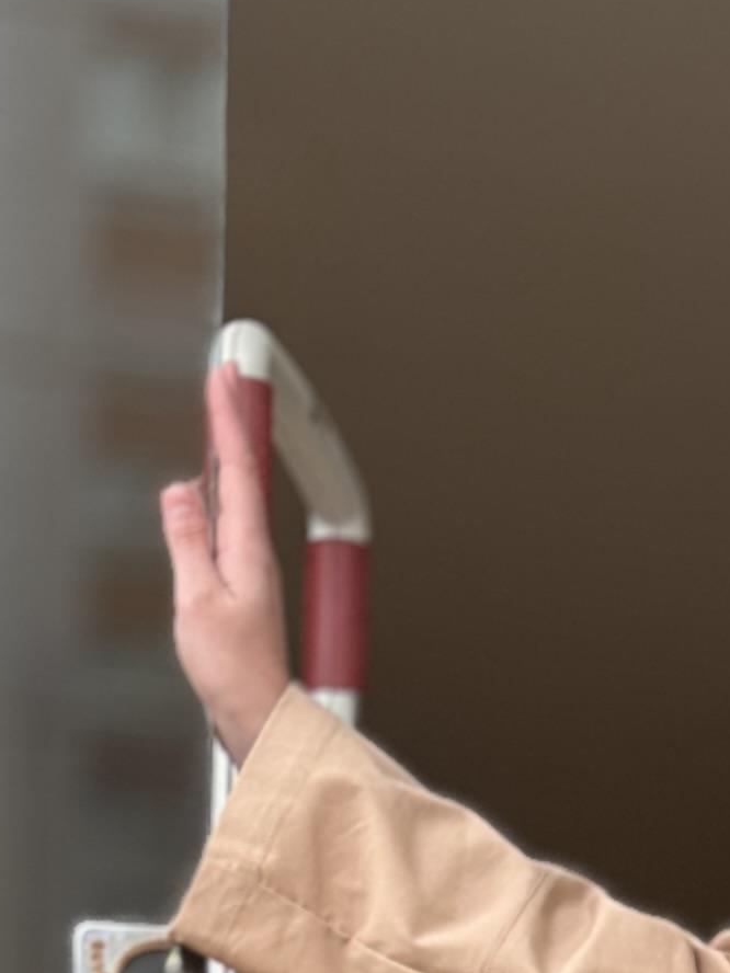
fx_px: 6130
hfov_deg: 6.7
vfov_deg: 8.6
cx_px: 1228
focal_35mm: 218
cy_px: 1913
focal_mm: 6.86
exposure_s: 1/919
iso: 80
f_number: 1.78
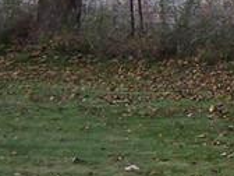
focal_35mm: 231
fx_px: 1562
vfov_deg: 6.4
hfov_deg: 7.6
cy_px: -39
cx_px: 662
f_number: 2.8
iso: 80
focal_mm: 6.3
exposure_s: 1/60
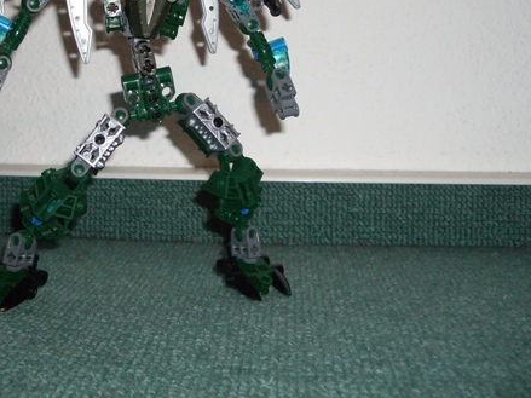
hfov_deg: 37.1
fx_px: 782
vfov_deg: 28.2
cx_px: 173
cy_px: 111
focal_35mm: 51
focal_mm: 5.8
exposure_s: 1/60
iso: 200
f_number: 2.6
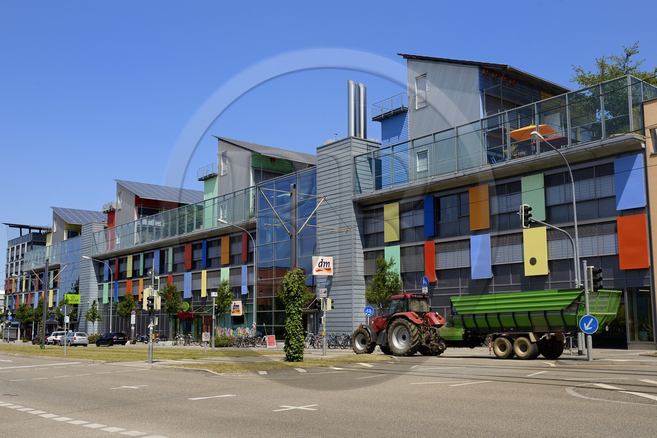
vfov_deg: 38.9
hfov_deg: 55.8
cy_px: 219
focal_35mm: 34
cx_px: 328
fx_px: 620
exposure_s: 1/320
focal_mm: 34
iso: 200
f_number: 11
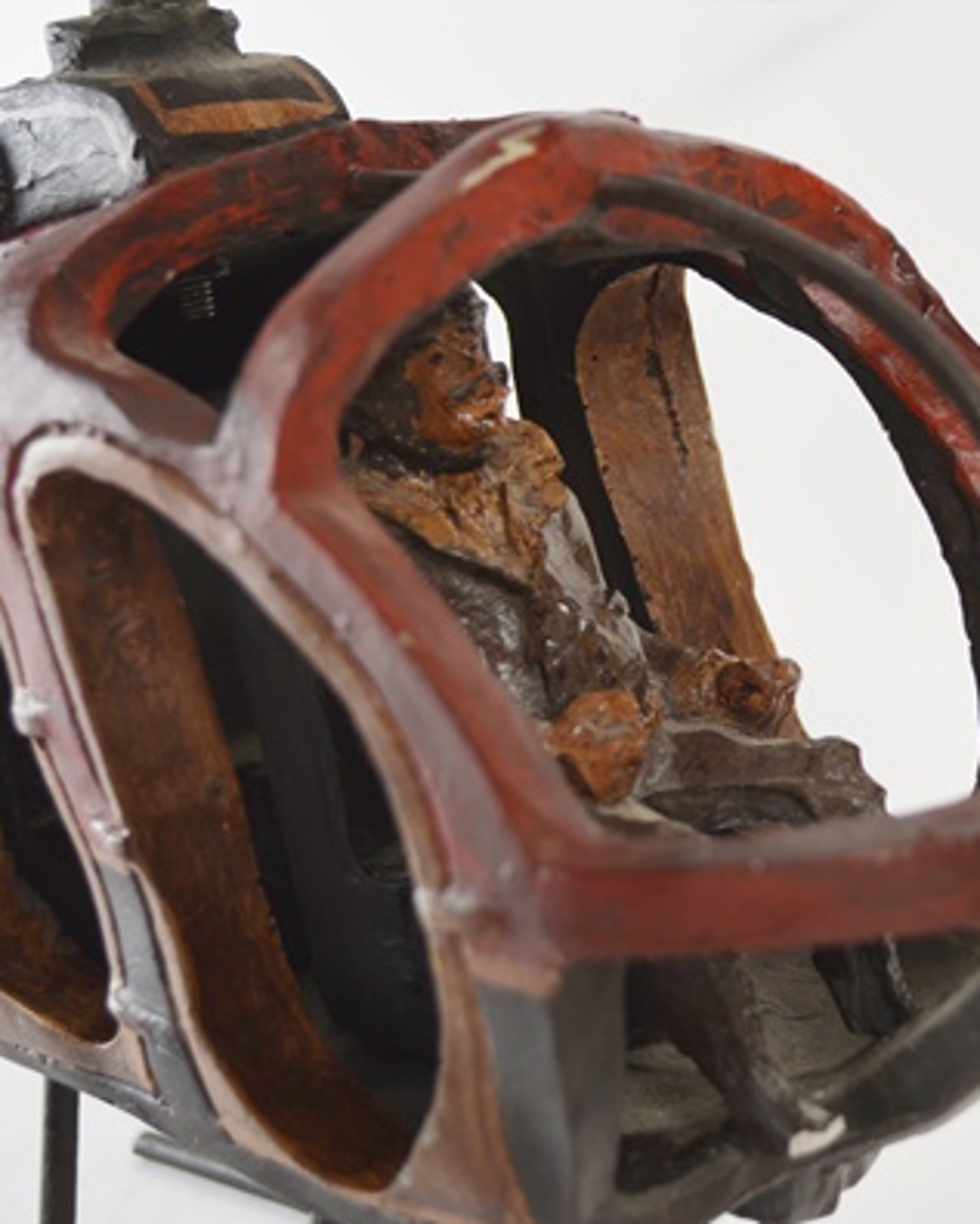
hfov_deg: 23.7
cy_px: 615
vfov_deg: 29.6
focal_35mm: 64
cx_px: 655
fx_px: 2319
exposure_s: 1/60
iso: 450
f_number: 4.5
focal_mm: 30
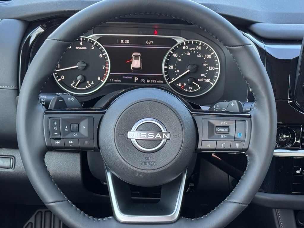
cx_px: 152
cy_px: 114
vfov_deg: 30.3
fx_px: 422
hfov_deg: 39.7
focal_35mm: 48
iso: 100
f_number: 1.78
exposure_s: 1/107
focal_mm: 6.76
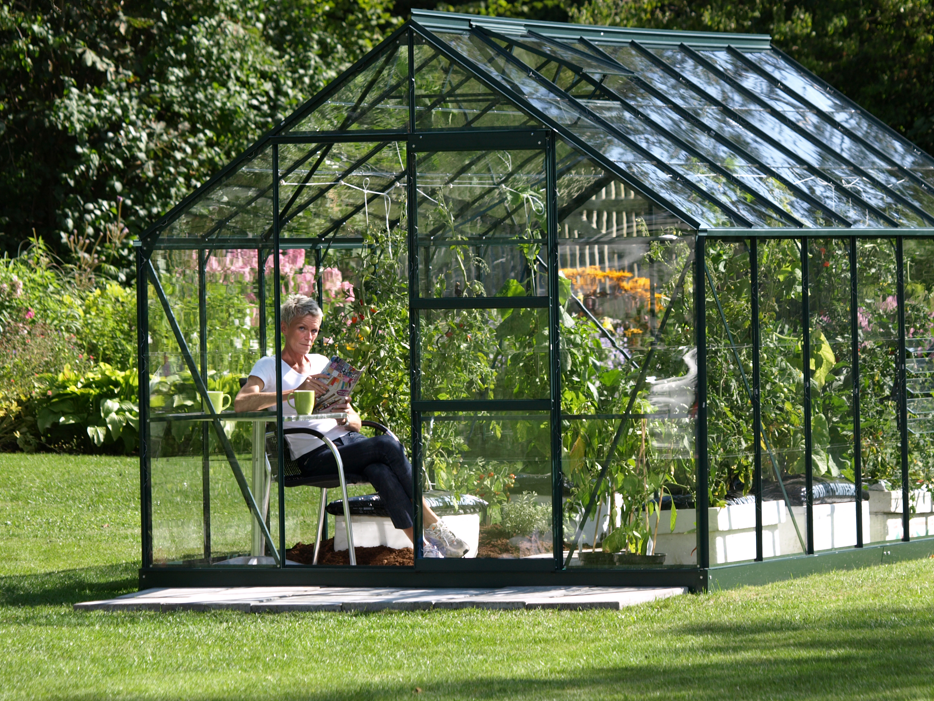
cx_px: 530
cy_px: 269
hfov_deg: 8.2
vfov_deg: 6.2
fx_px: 6503
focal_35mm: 241
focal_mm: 96
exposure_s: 1/400
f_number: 4
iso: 100
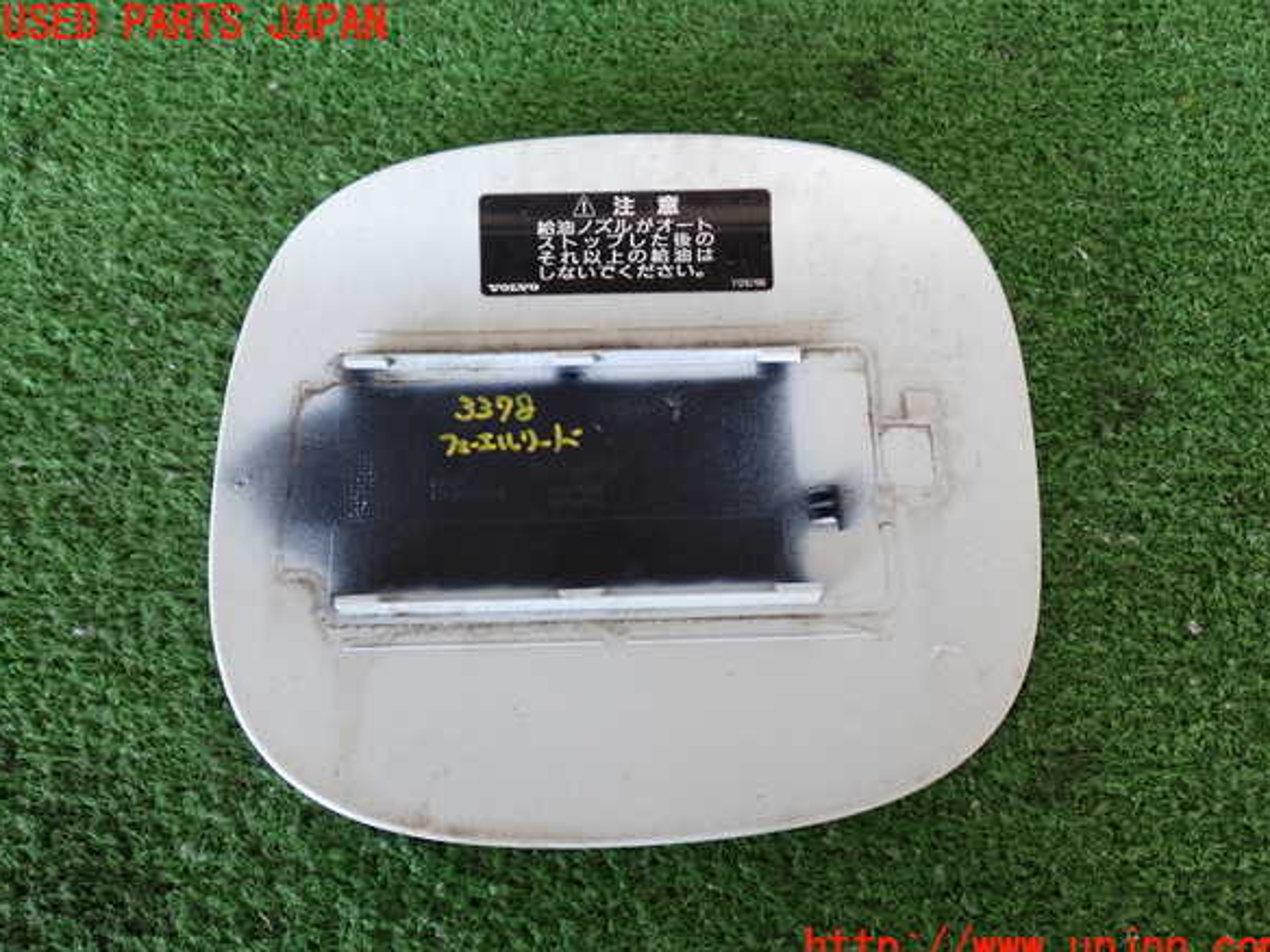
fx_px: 1357
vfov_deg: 38.7
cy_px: 487
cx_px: 644
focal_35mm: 37
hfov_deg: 50.1
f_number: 2.5
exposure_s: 1/40
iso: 200
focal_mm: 6.37
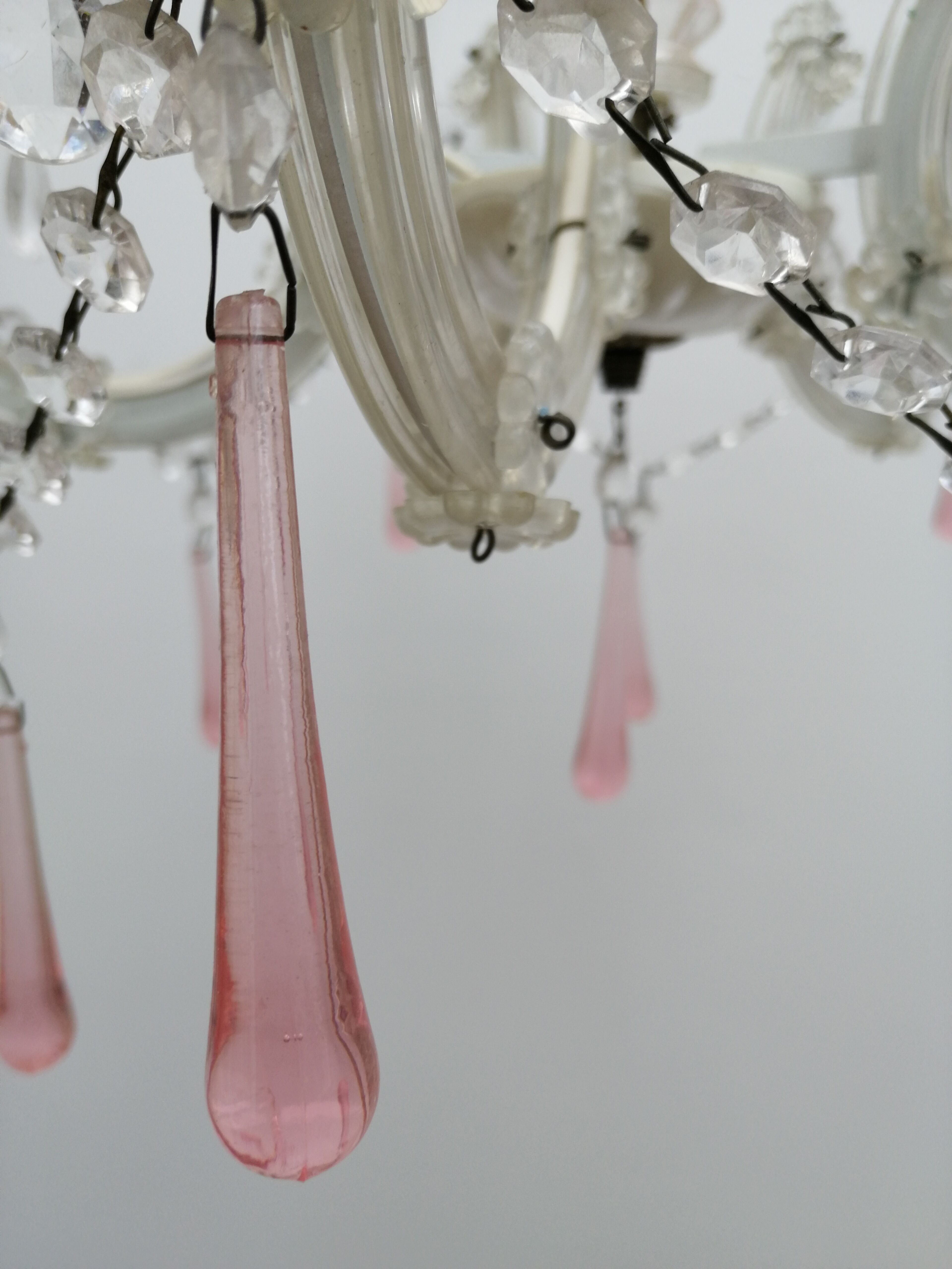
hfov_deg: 51.4
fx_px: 990
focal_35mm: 27
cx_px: 476
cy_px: 634
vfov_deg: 65.3
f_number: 1.8
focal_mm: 3.95
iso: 64
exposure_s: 1/50
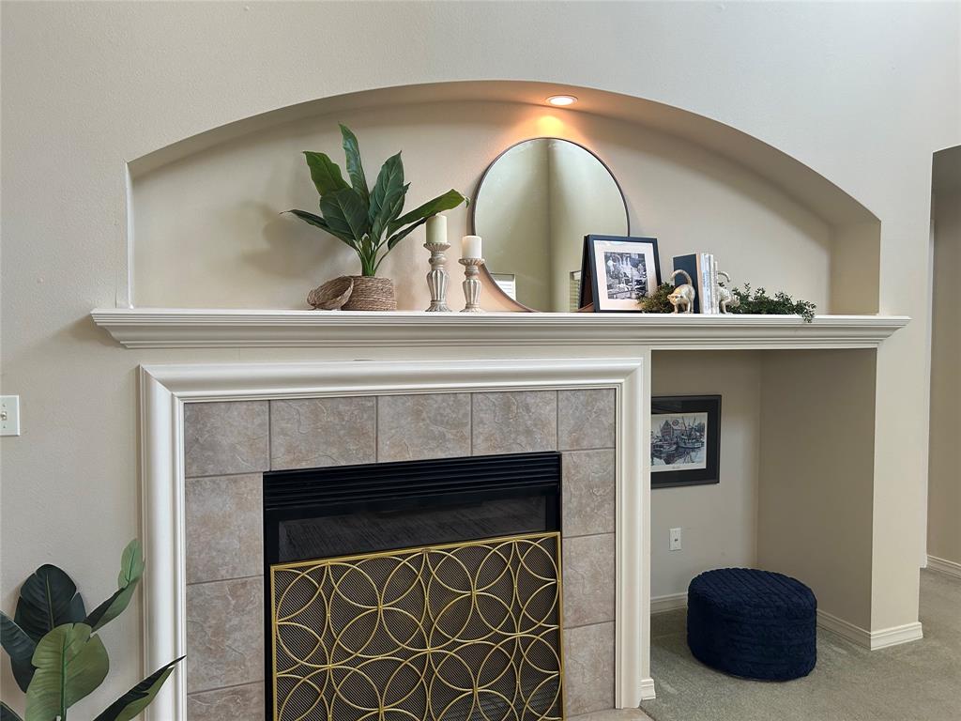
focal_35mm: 26
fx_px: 722
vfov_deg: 53.1
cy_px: 360
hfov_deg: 67.3
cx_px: 480
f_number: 1.5
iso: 125
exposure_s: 1/120
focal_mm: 5.7
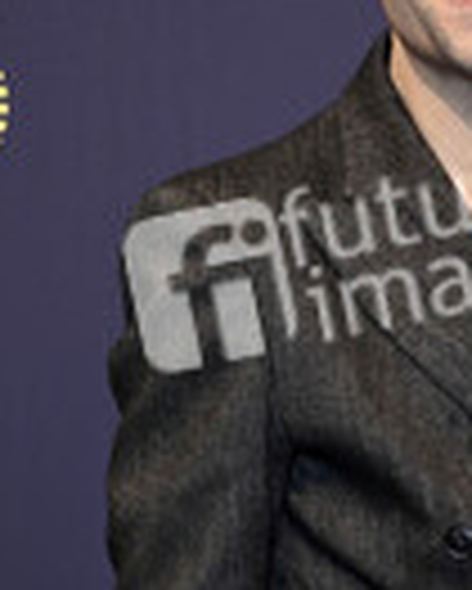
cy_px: 491
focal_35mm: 206
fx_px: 3593
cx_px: 485
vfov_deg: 9.3
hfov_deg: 7.5
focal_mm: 72
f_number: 5.6
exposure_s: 1/250
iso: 500
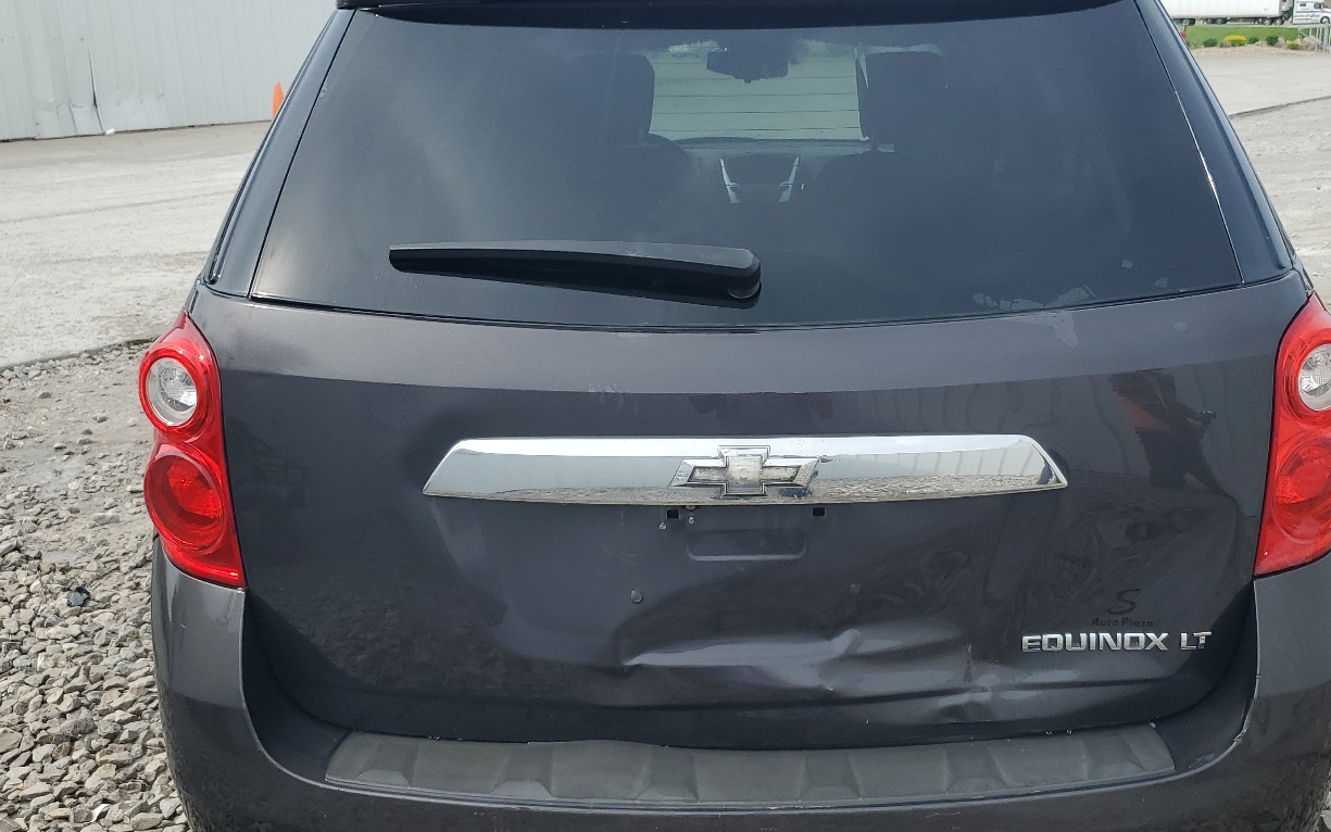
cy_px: 431
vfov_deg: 35.3
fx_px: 1306
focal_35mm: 36
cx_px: 770
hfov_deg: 53.8
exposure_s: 1/2000
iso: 50
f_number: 1.5
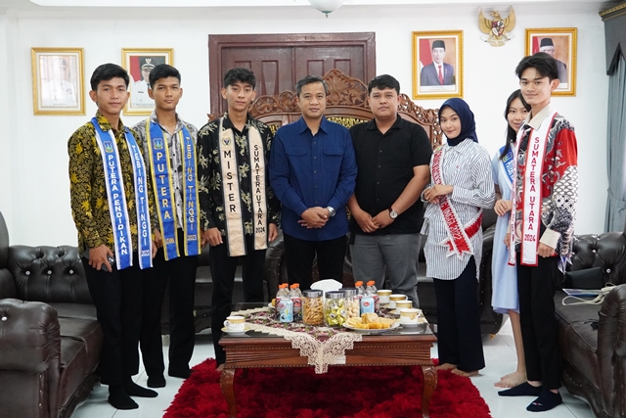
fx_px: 1017
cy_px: 209
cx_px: 313
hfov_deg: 34.2
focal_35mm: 58
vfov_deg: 23.2
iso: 6400
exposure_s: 1/100
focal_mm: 39
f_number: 4
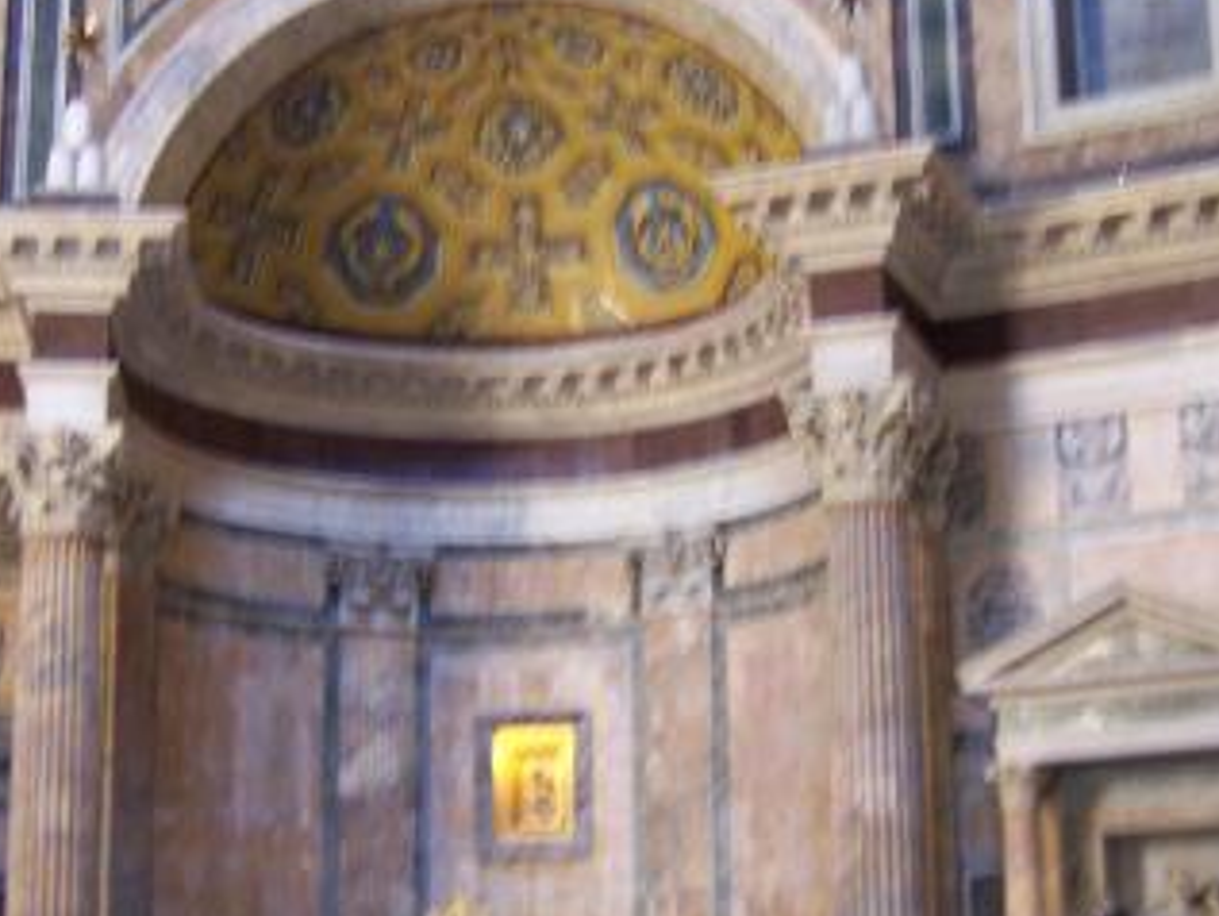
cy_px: 500
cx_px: 554
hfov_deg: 27.4
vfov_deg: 20.7
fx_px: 2501
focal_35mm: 71
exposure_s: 1/8
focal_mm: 7.3
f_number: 3.3
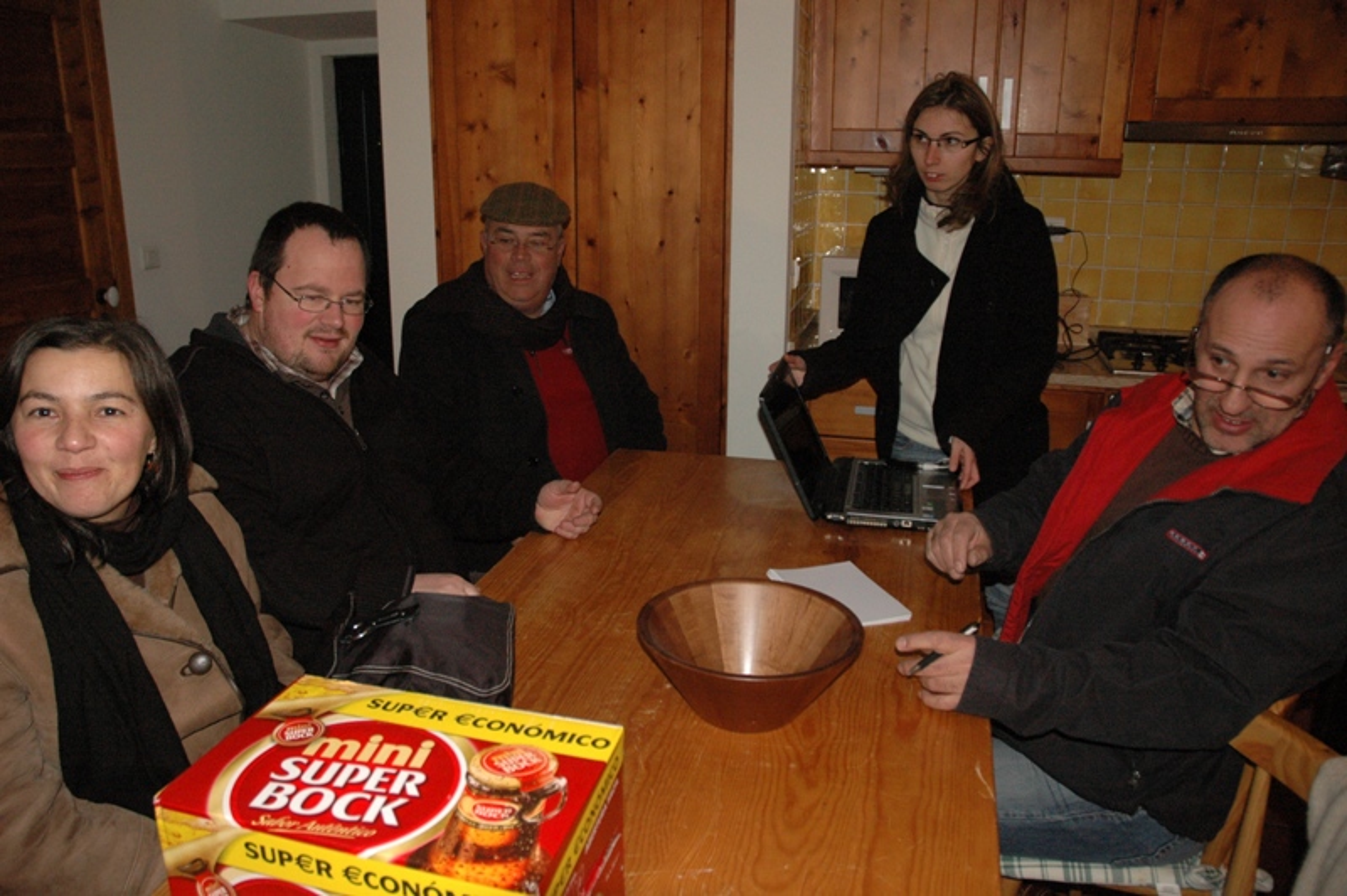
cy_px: 448
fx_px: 1009
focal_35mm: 27
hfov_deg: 67.4
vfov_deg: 47.9
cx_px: 674
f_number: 4.5
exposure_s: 1/60
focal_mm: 18
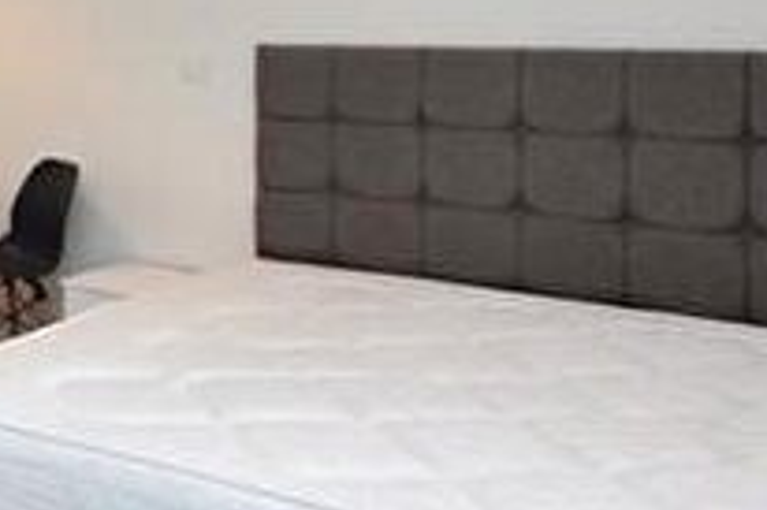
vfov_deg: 25.3
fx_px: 1086
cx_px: -369
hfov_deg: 27.5
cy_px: 11
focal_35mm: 51
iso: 800
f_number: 5
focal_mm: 10
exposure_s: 1/100
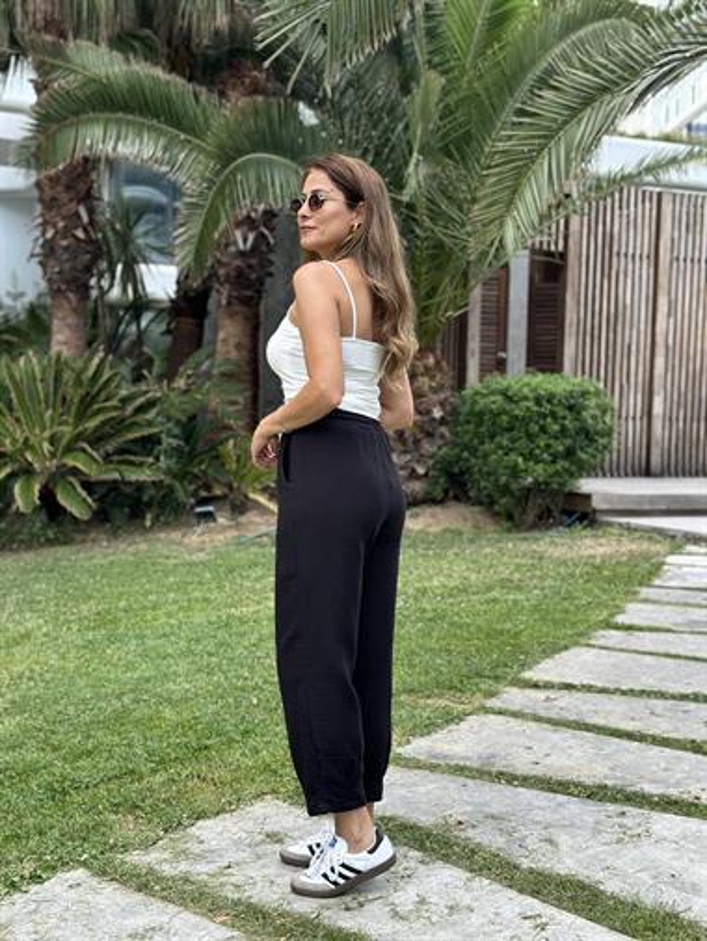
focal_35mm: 48
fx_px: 1306
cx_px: 354
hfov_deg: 30.3
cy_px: 470
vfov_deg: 39.6
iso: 80
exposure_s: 1/254
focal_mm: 6.86
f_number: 1.78
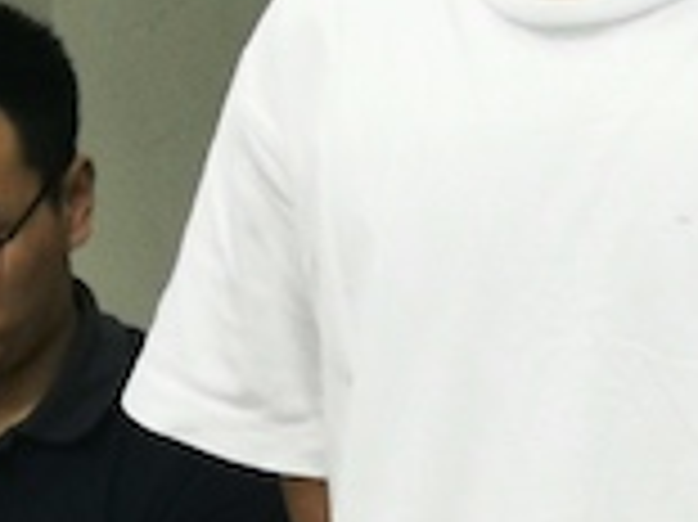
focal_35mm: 341
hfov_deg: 5.8
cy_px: -220
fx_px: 6871
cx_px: 90
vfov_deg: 4.3
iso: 100
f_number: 1.6
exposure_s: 1/50
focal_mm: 5.56
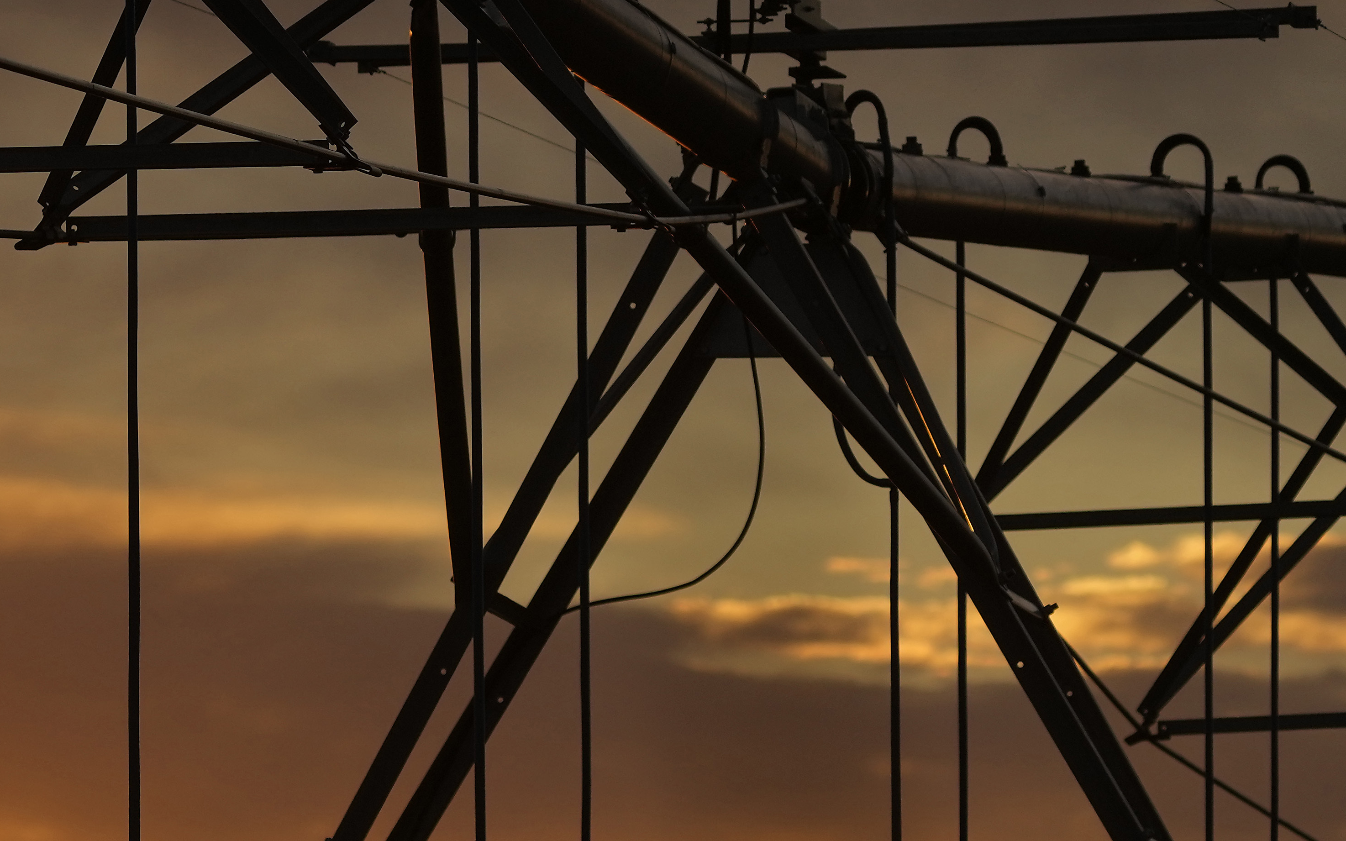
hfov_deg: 3.5
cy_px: 859
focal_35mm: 597
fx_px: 21898
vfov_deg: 2.2
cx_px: 306
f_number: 7.1
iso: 250
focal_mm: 200
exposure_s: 1/1000
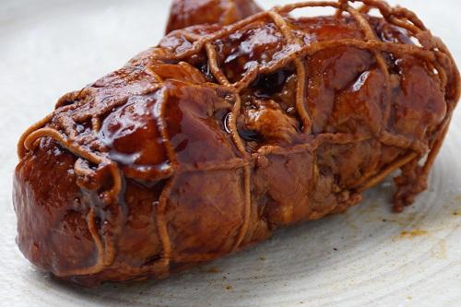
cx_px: 230
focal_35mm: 158
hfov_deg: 13.0
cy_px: 154
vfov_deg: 8.7
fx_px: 2016
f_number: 8
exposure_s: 1/125
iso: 125
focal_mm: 105
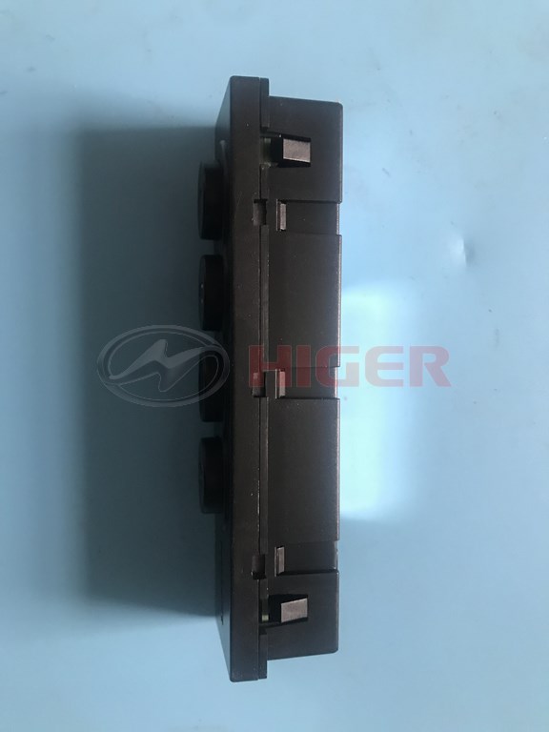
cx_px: 274
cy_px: 366
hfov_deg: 49.7
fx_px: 592
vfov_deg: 63.4
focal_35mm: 28
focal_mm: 3.99
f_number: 1.8
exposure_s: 1/17
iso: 100
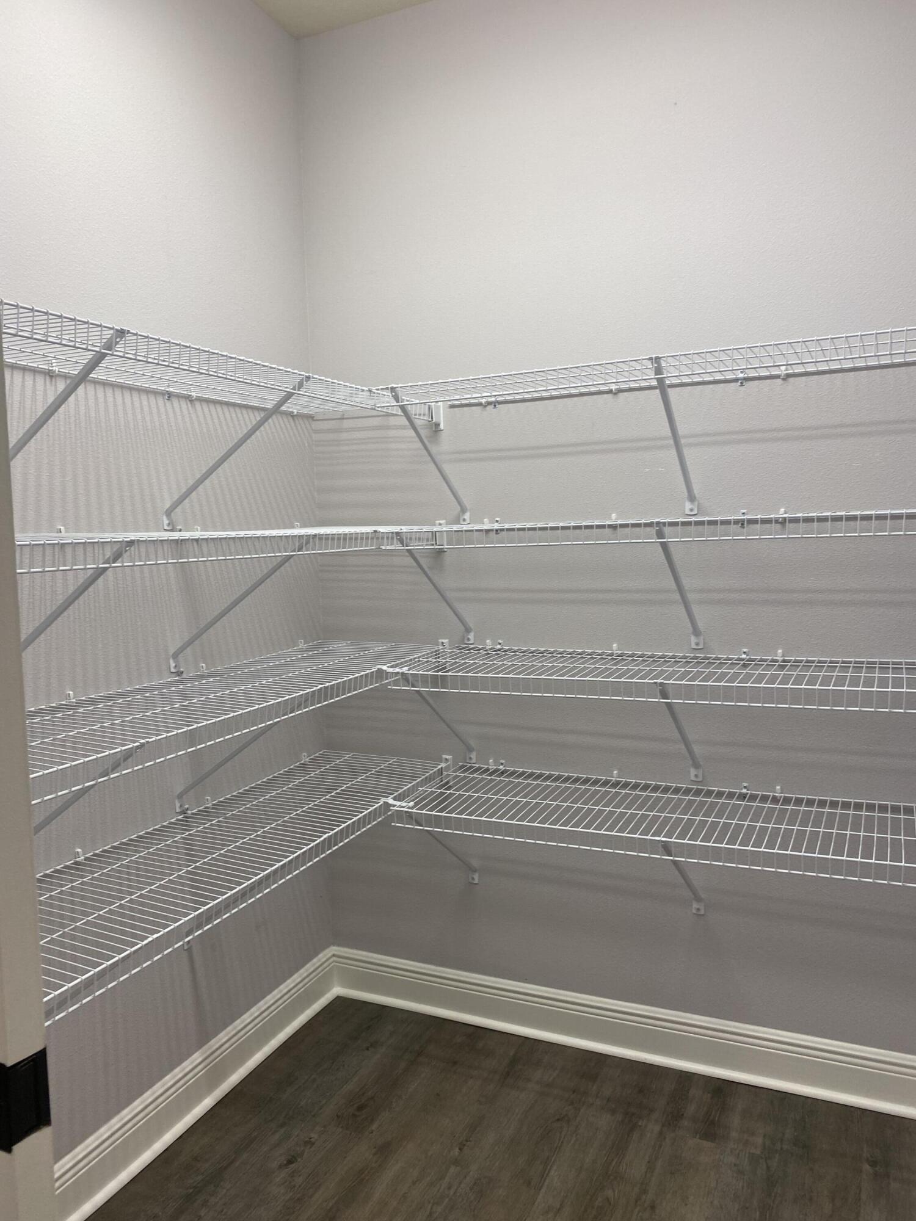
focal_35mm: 26
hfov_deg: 53.1
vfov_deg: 67.3
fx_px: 917
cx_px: 458
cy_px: 610
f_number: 1.8
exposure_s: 1/60
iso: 64
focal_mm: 4.25
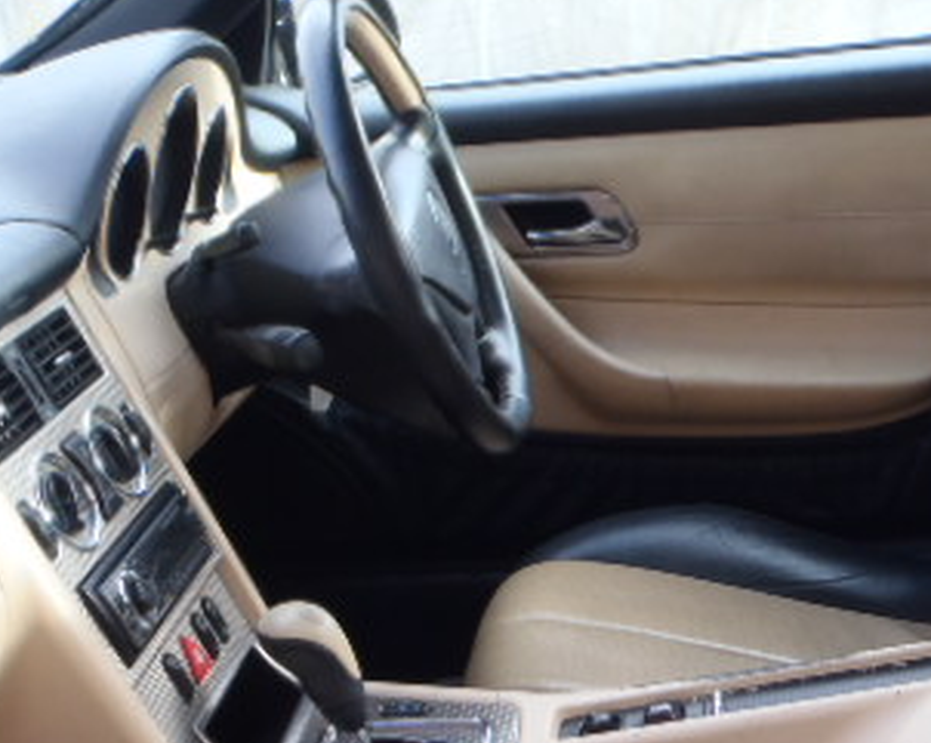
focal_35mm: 58
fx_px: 1597
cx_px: 669
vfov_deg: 25.3
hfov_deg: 32.1
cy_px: 694
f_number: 3.5
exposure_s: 1/30
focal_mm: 5
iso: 100
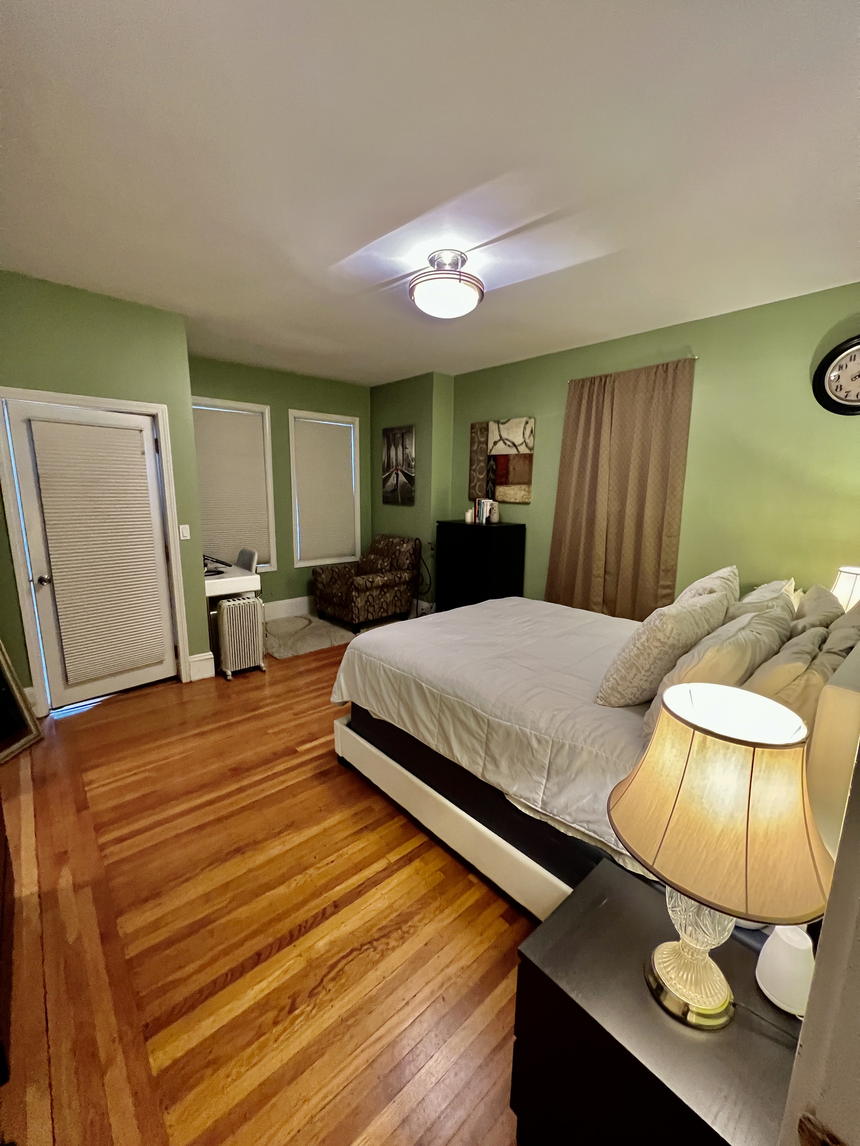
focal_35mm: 13
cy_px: 573
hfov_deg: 89.9
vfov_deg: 106.2
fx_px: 431
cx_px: 430
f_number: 1.8
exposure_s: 1/60
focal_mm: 1.57
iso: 640
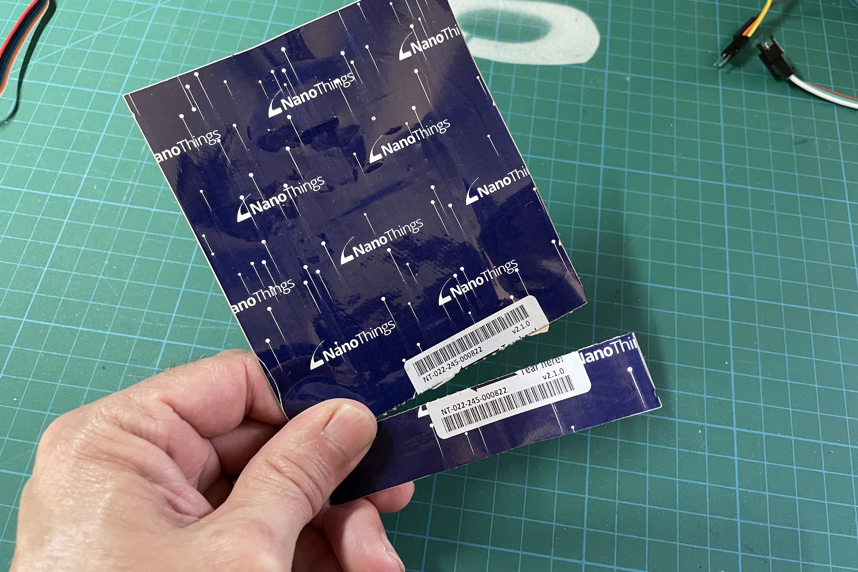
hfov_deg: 65.5
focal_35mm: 28
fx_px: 667
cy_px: 265
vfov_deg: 46.4
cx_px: 433
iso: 500
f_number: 1.6
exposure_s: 1/60
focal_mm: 4.2
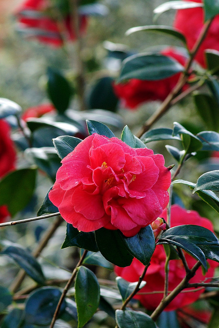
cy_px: 164
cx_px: 110
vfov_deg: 12.8
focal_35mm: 160
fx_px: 1461
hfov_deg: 8.6
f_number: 5.6
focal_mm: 160
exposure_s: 1/200
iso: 640
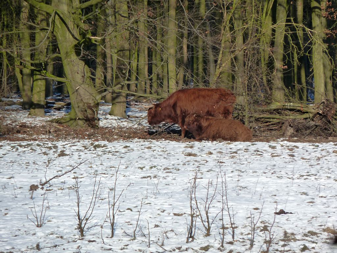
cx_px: 168
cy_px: 126
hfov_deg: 6.6
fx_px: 2921
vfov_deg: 5.0
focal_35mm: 300
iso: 125
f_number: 4.9
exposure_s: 1/320
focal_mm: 49.2
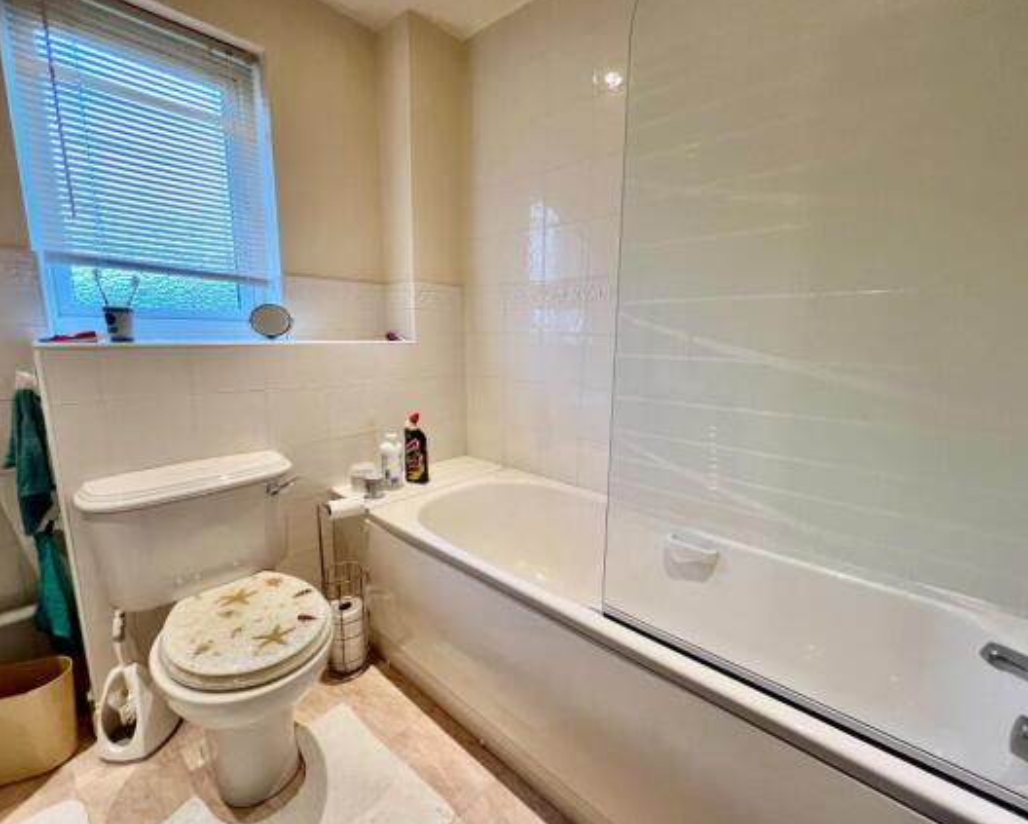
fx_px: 426
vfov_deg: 88.0
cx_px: 521
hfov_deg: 100.7
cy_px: 414
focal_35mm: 14
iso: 125
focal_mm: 1.57
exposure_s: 1/100
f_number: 1.8
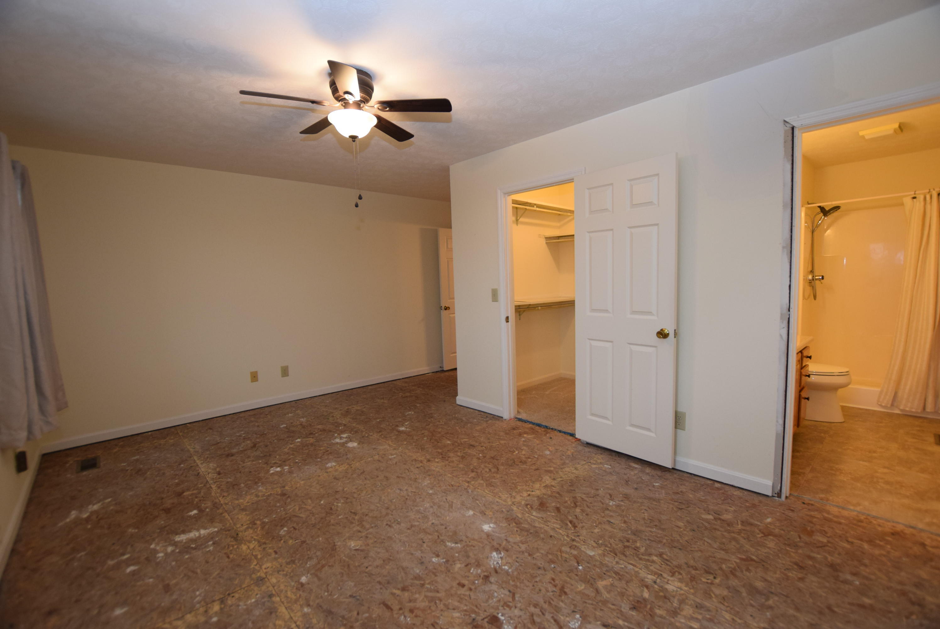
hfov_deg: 100.3
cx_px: 470
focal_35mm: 15
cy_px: 314
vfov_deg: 77.4
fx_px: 392
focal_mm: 10
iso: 800
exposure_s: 1/60
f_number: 4
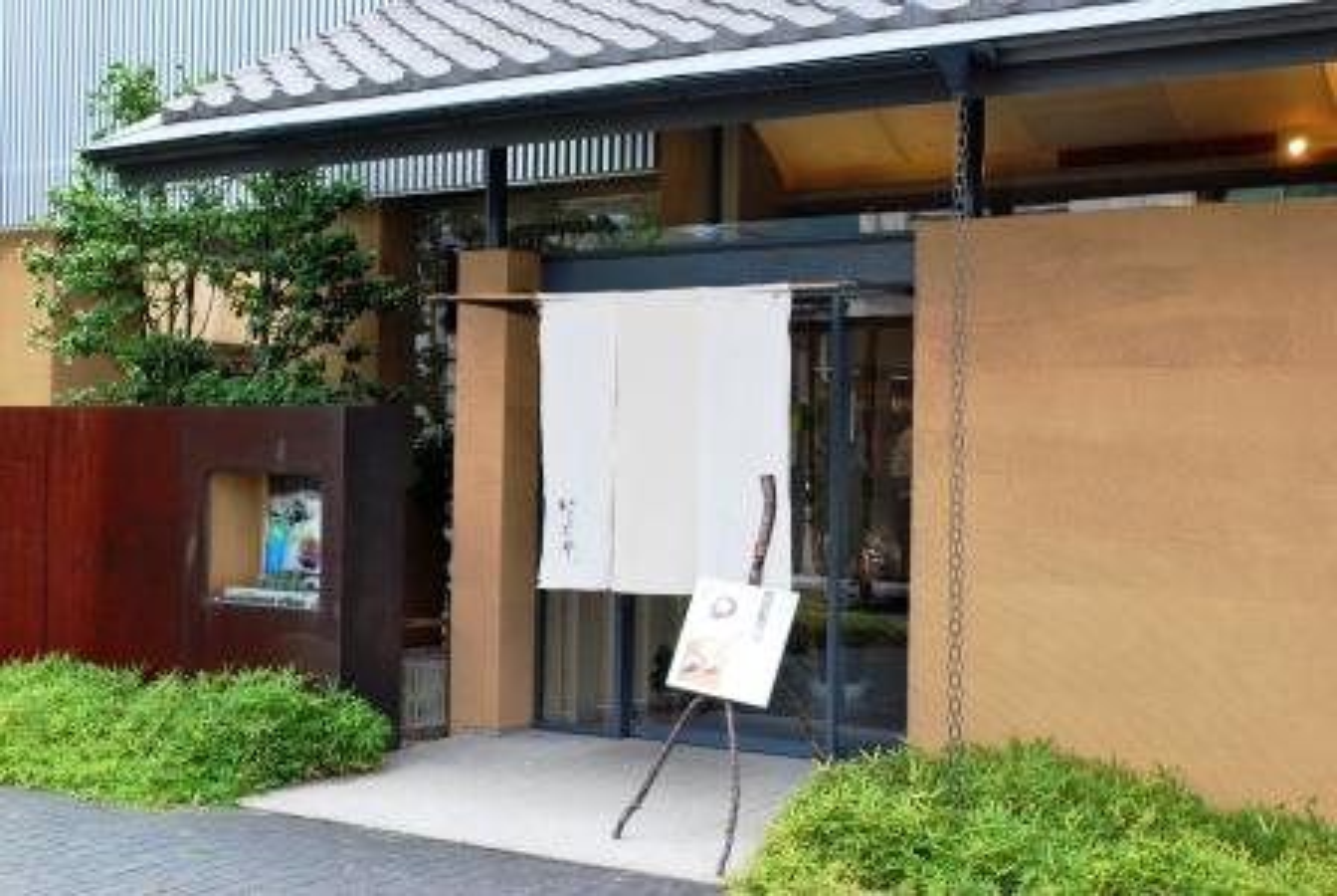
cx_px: 668
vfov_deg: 28.2
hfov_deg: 41.1
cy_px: 448
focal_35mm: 48
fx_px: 1785
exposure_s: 1/200
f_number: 7.1
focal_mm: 32
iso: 400
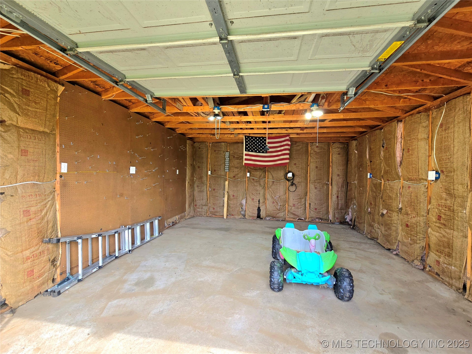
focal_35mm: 13
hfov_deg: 106.2
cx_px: 236
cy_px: 177
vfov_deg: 89.9
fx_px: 177
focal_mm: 2.2
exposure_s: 1/189
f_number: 2.2
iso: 50
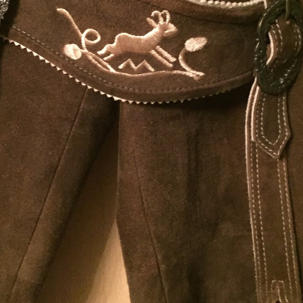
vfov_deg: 34.6
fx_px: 475
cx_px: 130
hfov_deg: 35.3
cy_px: 75
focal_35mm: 48
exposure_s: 1/17
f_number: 2.2
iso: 1250
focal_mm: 4.15
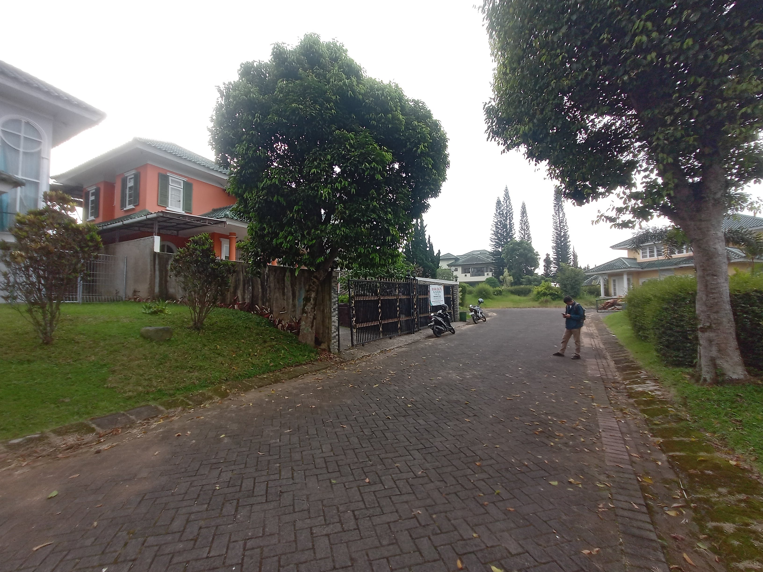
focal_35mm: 28
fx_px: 617
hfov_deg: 63.4
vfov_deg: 49.7
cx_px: 382
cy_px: 286
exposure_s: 1/428
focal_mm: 1.64
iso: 111
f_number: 2.3
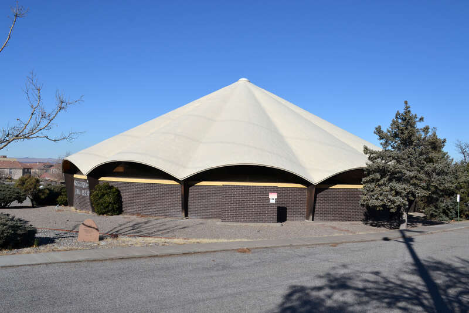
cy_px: 156
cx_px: 234
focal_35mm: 36
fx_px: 469
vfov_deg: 36.9
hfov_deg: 53.1
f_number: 9
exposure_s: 1/320
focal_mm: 24
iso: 100
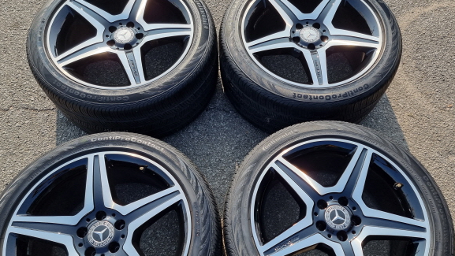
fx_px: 350
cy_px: 154
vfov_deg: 40.0
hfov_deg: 66.0
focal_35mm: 29
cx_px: 237
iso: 50
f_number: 1.8
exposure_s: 1/592
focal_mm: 6.7
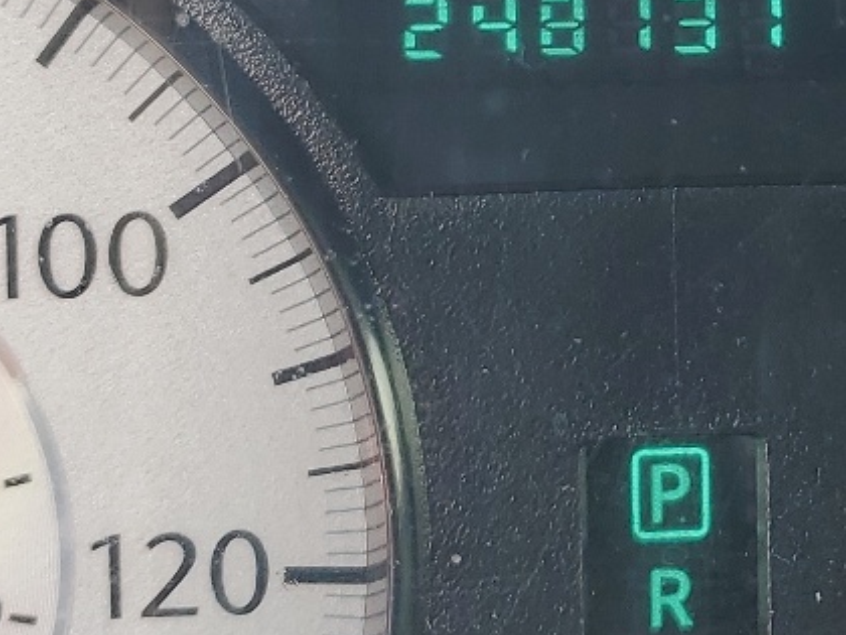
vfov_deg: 14.5
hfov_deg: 19.5
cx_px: 751
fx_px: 2420
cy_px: -99
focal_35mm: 99
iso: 50
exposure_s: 1/192
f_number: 1.5
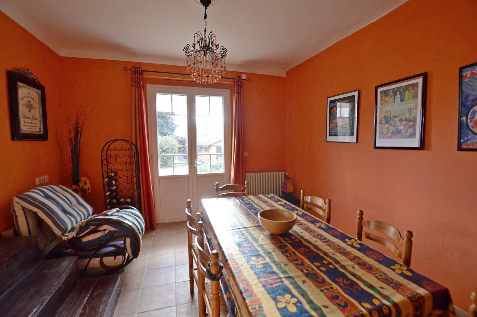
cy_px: 158
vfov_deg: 77.2
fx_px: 199
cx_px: 238
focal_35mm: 15
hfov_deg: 100.4
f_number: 4
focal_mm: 10
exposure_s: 1/60
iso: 400
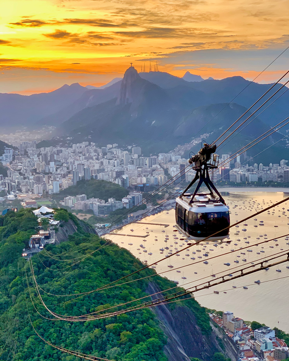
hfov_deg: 27.6
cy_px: 195
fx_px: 588
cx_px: 144
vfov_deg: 34.1
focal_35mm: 55
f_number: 2.4
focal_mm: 6
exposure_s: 1/122
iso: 64
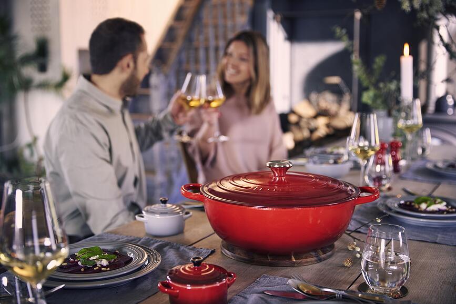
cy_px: 152
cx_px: 228
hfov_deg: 39.6
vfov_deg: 27.0
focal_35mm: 50
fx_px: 633
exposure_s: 1/100
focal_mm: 50
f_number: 2.8
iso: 400
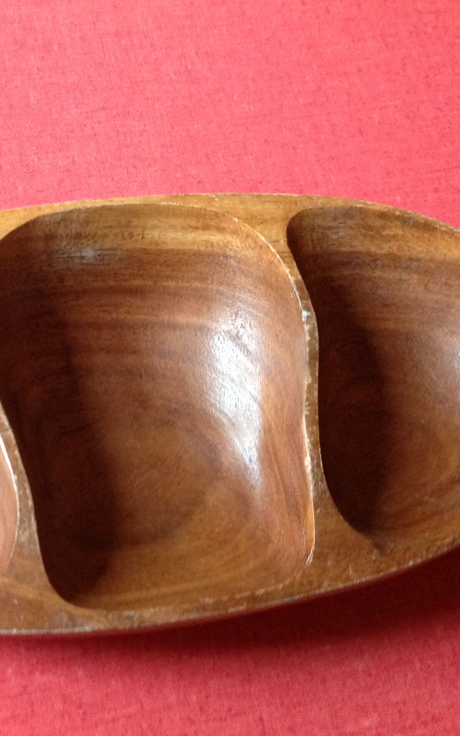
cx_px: 145
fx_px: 1003
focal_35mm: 50
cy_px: 370
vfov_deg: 40.3
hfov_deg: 25.7
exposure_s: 1/15
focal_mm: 4.28
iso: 400
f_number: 2.4
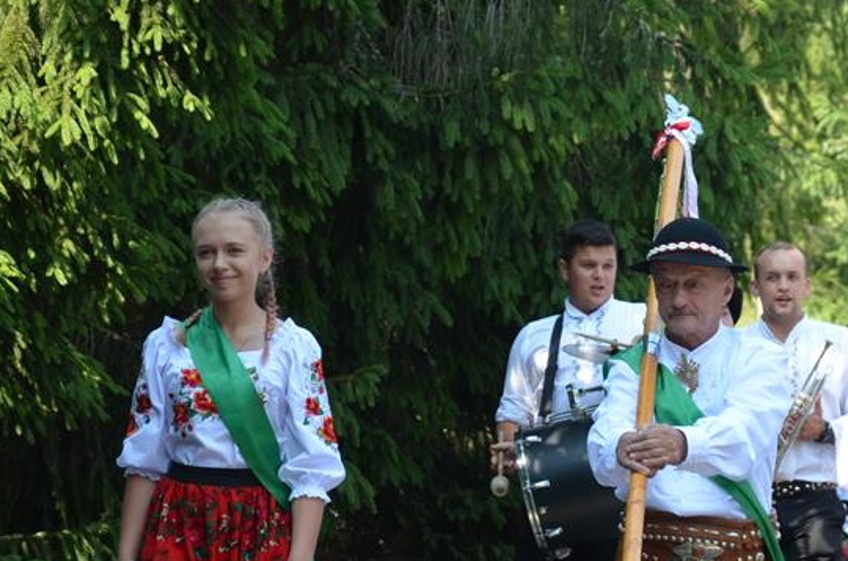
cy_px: 471
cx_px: 737
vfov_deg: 5.6
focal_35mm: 242
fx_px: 5684
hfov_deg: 8.5
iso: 200
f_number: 6.3
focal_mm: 85
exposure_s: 1/160
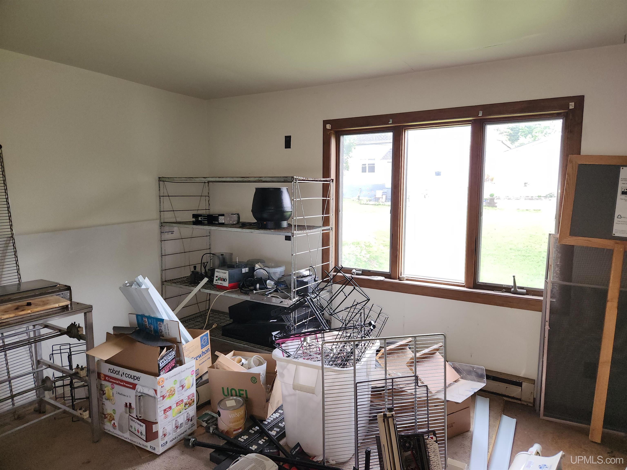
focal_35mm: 23
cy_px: 235
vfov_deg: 58.9
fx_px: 417
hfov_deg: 73.9
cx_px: 314
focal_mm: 5.4
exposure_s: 1/60
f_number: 1.8
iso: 125
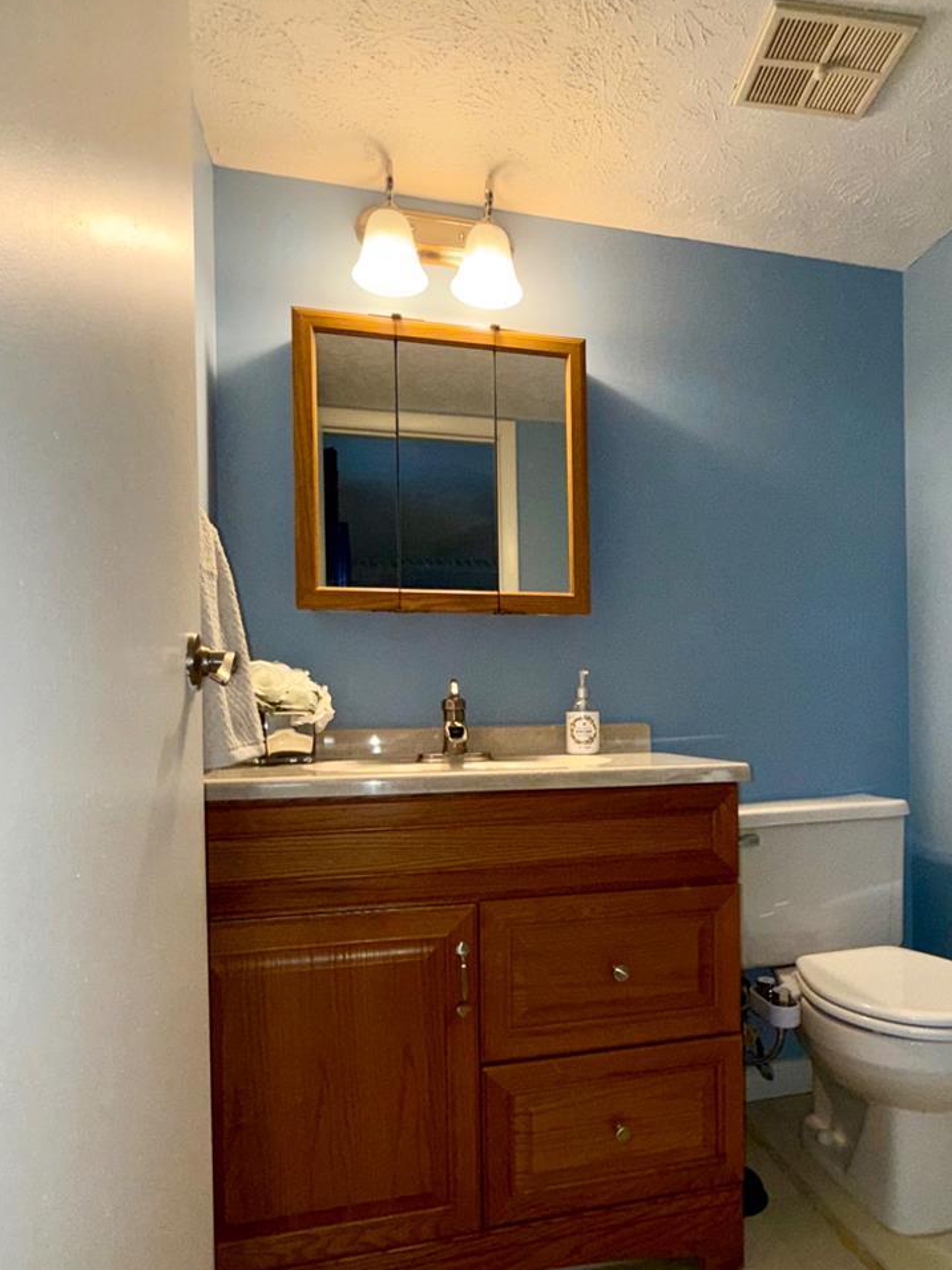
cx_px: 595
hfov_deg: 60.3
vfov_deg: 76.0
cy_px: 723
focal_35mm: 22
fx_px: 807
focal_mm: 2.22
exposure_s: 1/122
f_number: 2.2
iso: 64
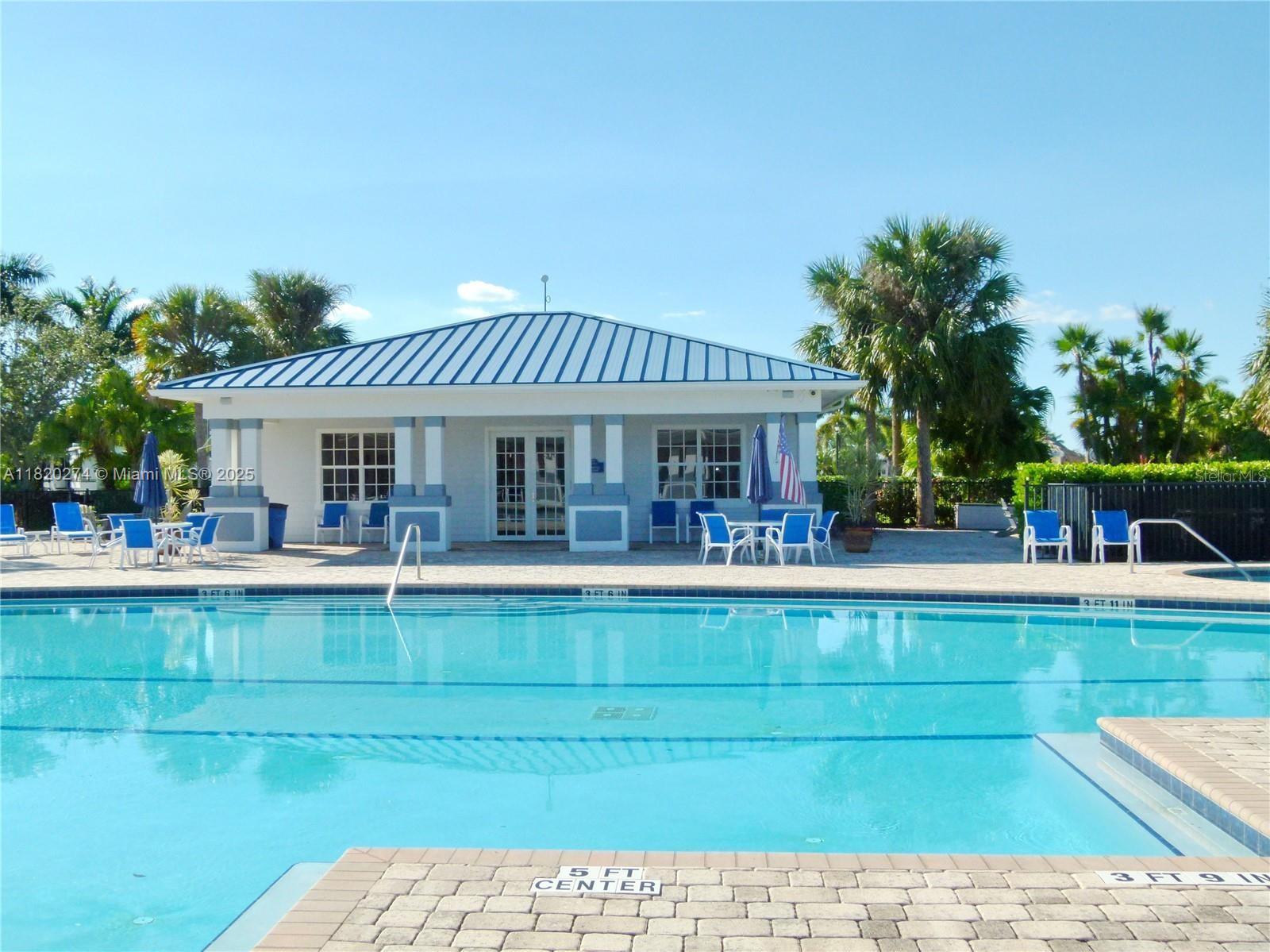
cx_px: 635
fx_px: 1247
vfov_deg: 41.8
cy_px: 476
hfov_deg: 54.0
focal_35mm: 34
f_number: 4
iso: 100
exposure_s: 1/1300
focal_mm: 6.2
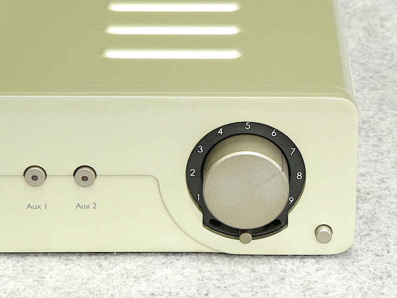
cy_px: 149
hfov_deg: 9.9
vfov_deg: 7.4
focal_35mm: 200
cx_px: 198
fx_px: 2294
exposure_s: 1/6
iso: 400
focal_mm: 35.8
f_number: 5.6
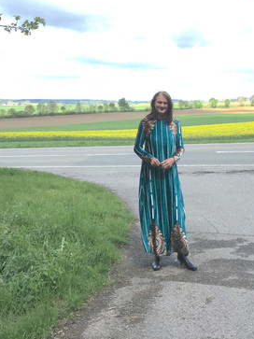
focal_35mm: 40
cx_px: 158
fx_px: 392
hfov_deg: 35.7
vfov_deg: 46.5
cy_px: 131
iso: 25
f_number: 2.2
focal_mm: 4.15
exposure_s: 1/1603
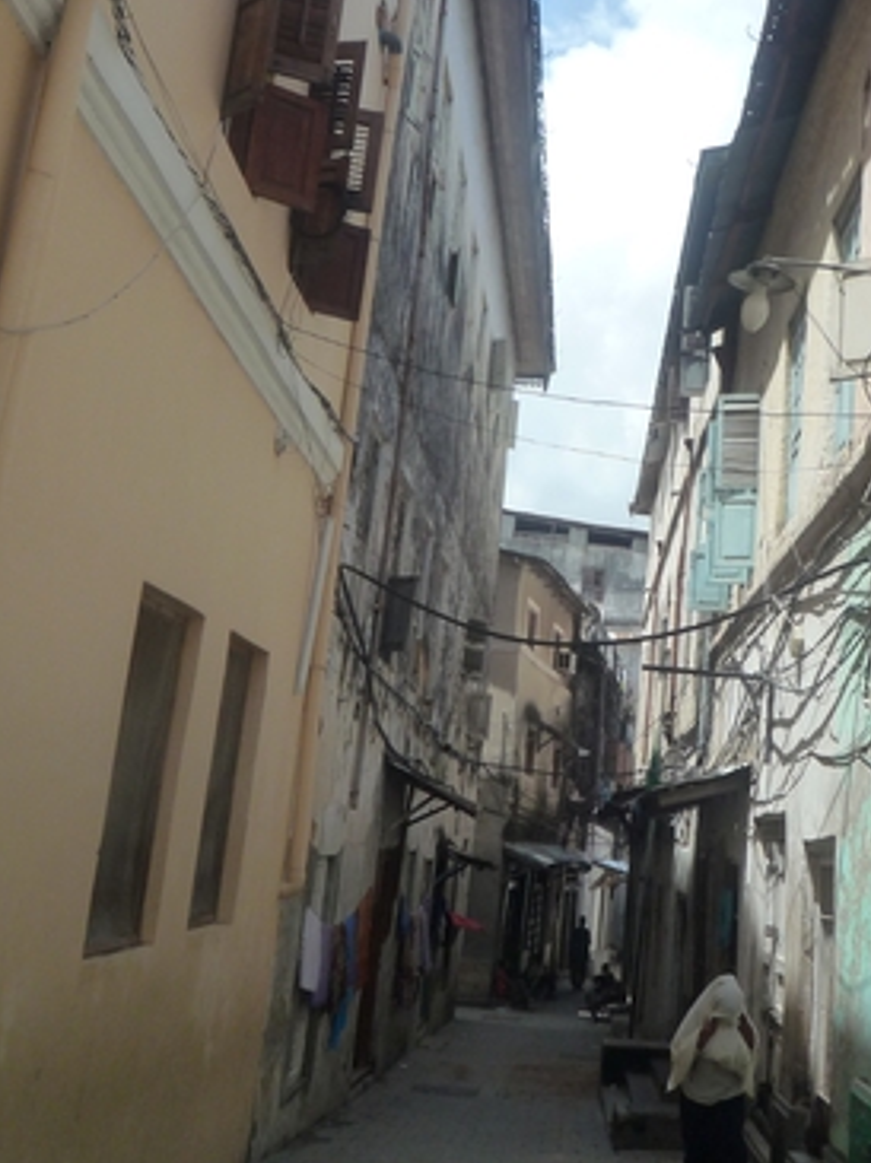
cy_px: 473
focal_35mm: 41
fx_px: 1377
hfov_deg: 34.5
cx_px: 636
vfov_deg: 45.6
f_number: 4
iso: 160
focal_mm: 4.4
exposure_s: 1/640
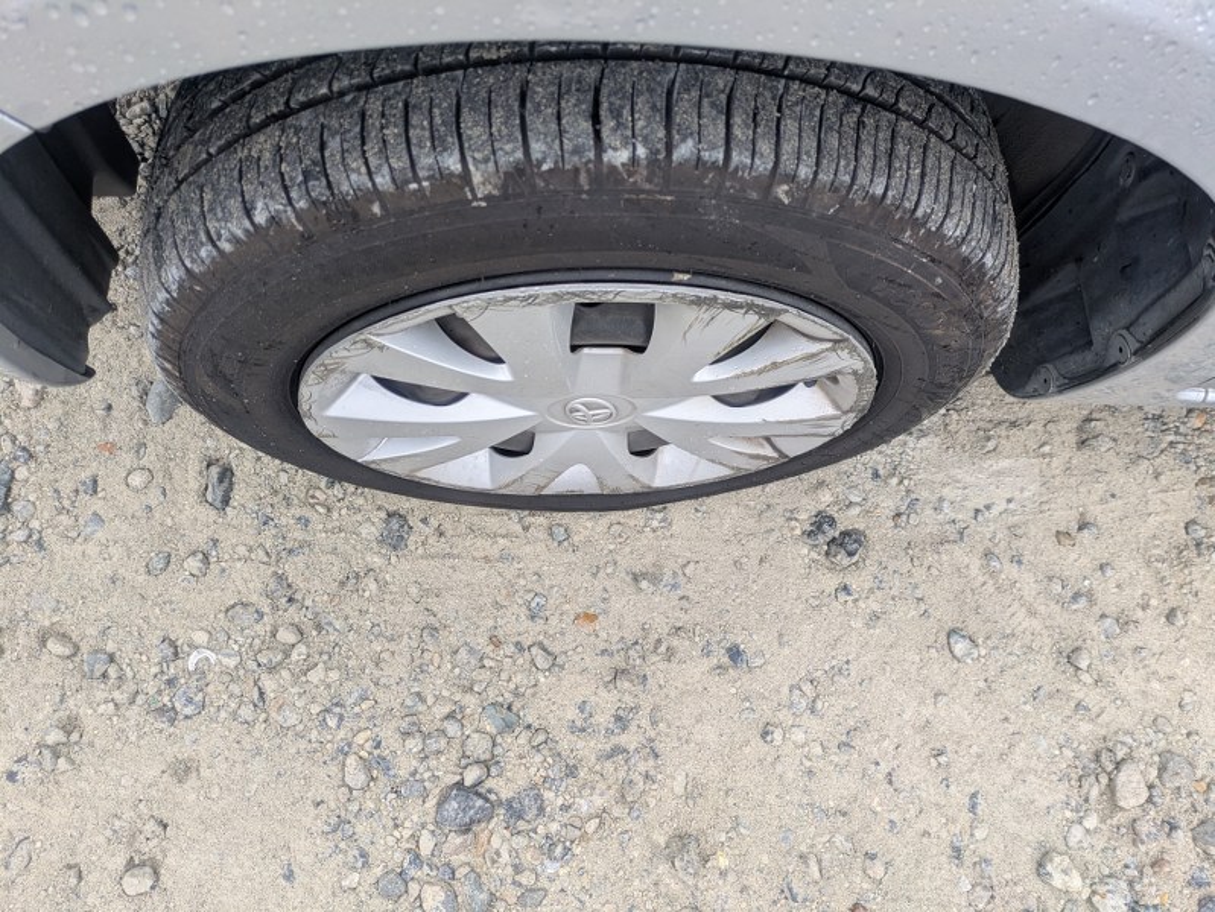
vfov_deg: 54.9
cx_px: 608
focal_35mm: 25
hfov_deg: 69.4
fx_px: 878
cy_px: 456
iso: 79
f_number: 1.89
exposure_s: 1/120
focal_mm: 5.43
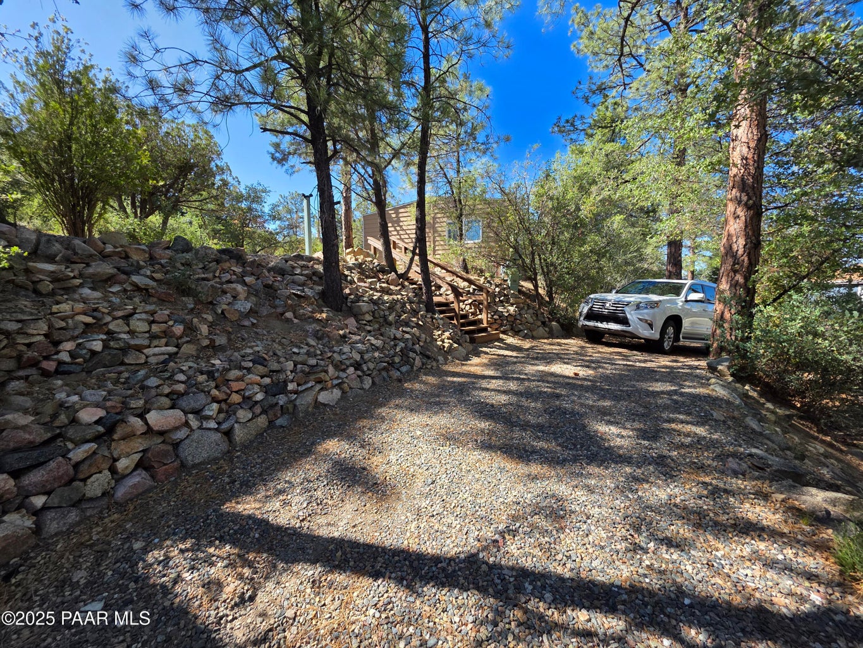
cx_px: 432
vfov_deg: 89.9
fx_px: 324
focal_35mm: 13
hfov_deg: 106.2
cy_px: 324
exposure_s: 1/568
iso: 40
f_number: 1.9
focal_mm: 2.2
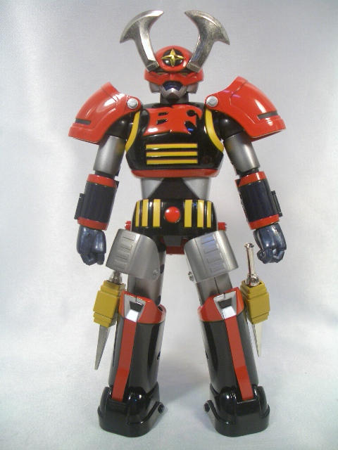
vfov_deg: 52.6
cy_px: 225
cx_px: 169
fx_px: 456
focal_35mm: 35
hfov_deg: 40.7
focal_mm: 5.8
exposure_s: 1/80
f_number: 2.6
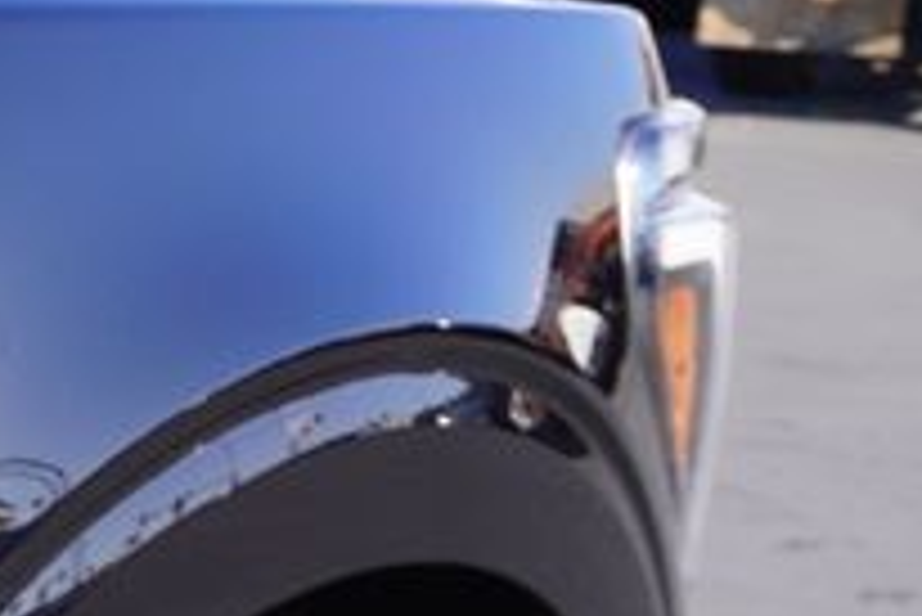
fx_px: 2757
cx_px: -477
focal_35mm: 108
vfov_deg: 12.6
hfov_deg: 17.1
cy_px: 589
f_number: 7.1
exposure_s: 1/100
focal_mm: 23
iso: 100
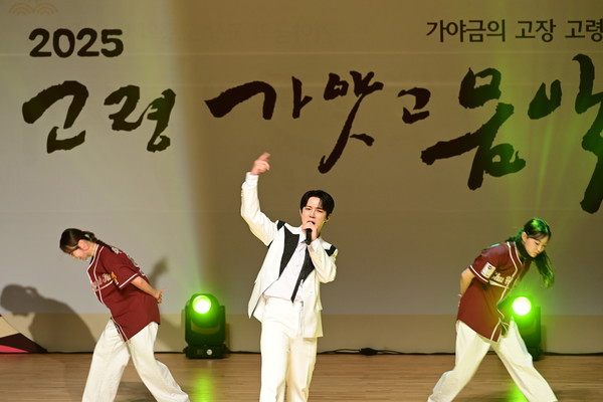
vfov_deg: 6.9
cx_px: 302
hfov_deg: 10.3
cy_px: 201
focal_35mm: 200
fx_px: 3350
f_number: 4
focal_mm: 200
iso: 1600
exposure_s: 1/160
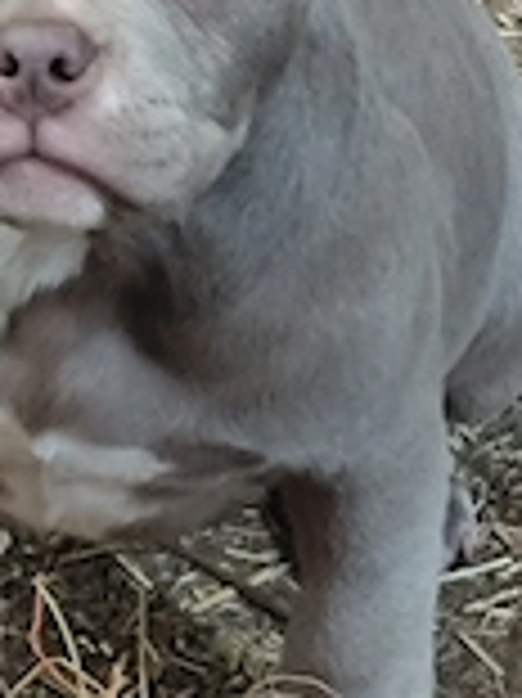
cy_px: 77
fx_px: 7570
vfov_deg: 5.3
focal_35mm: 376
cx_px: 99
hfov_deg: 3.9
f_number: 1.65
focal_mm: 6.14
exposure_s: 1/25
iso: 500
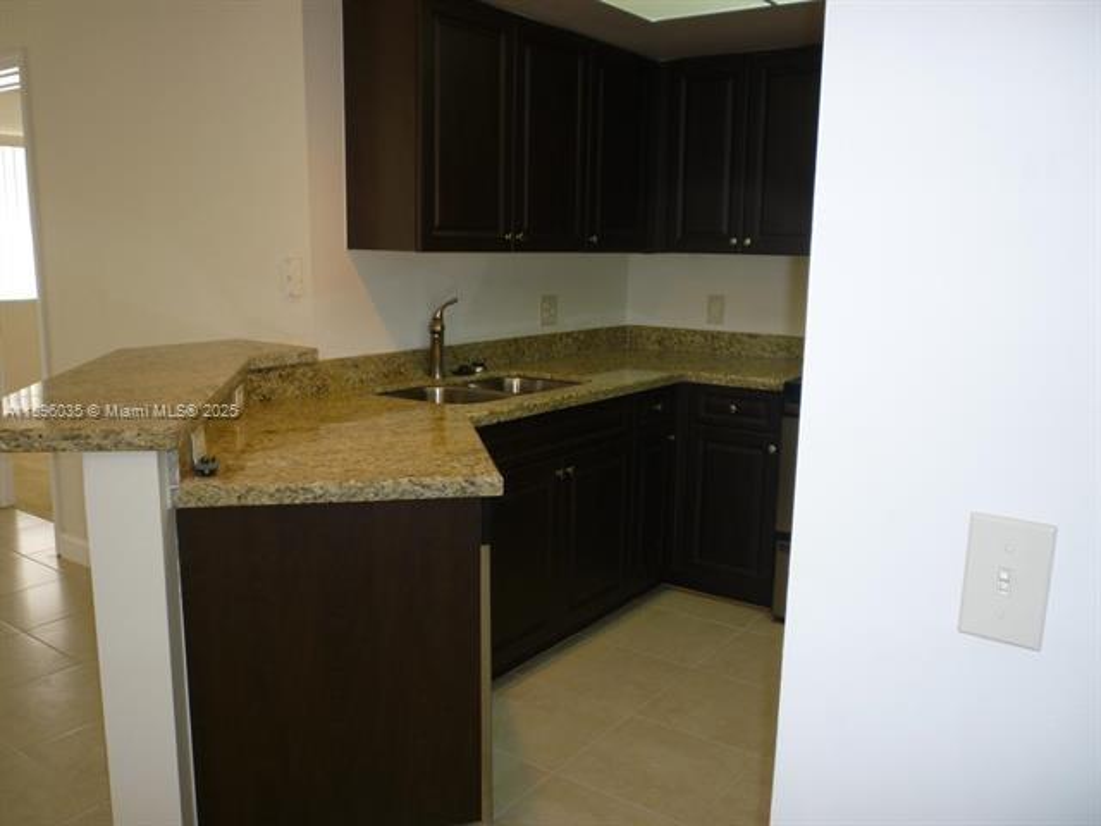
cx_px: 550
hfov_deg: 61.7
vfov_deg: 48.2
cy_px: 413
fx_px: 922
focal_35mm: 29
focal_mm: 5.2
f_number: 3.3
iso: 100
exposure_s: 1/30
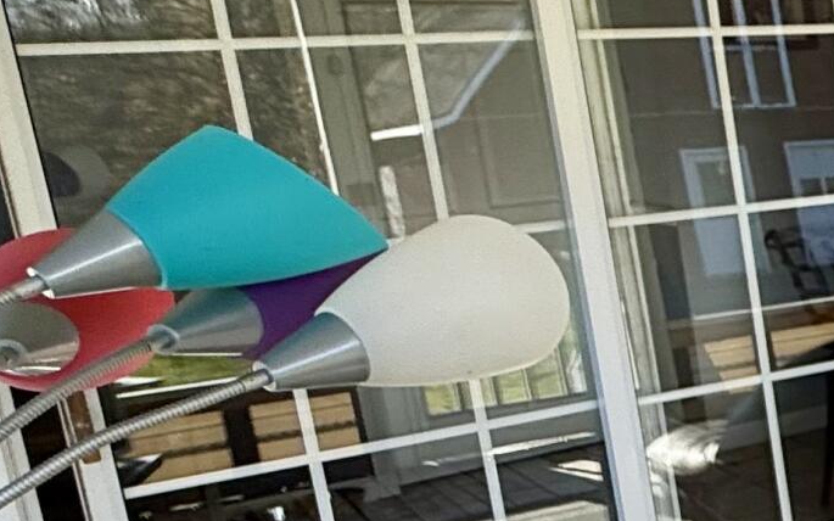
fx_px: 1477
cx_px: 1488
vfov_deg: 20.0
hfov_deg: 21.3
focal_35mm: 65
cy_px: 337
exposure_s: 1/270
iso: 64
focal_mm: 2.22
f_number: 2.2
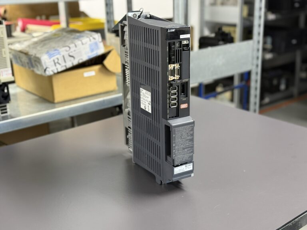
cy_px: 115
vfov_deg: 30.3
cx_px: 154
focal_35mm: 48
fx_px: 426
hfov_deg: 39.7
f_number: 1.78
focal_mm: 6.76
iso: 250
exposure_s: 1/33
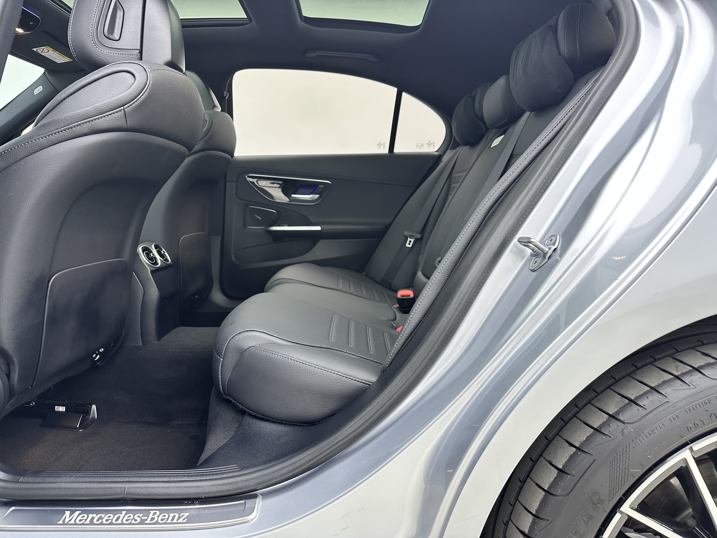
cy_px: 269
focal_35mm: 24
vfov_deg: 56.8
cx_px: 358
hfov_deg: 71.6
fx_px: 497
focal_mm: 6.86
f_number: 1.78
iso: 100
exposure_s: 1/100
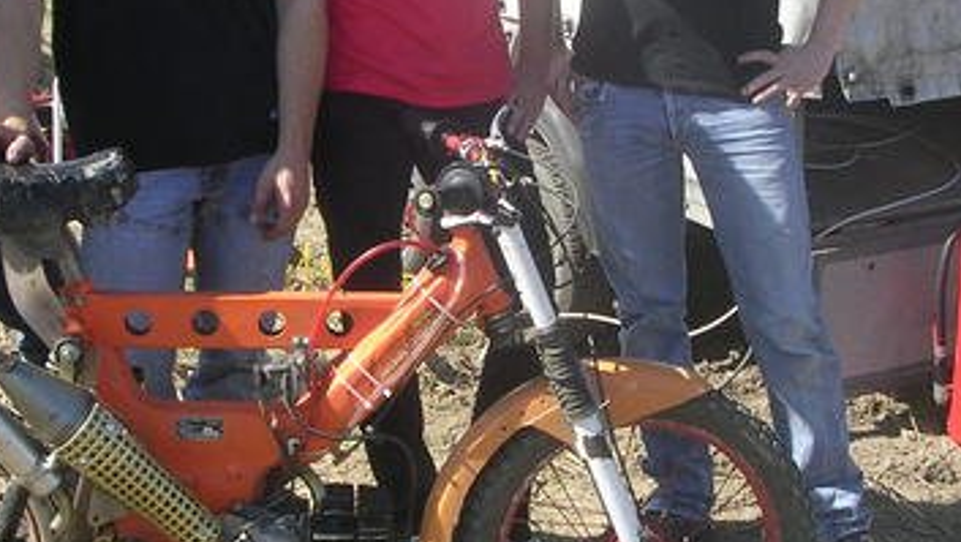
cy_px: 161
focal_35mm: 75
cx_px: 441
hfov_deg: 28.2
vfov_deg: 16.1
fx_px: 1912
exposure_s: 1/169
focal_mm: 5.8
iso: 100
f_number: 5.6
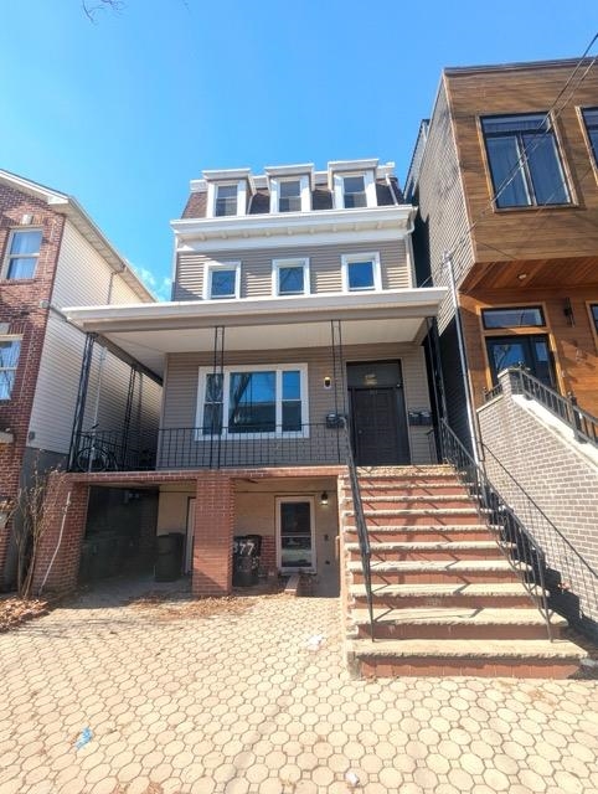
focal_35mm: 16
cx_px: 299
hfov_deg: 78.3
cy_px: 397
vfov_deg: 94.4
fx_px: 368
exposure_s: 1/654
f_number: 2.2
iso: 48
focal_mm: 2.35
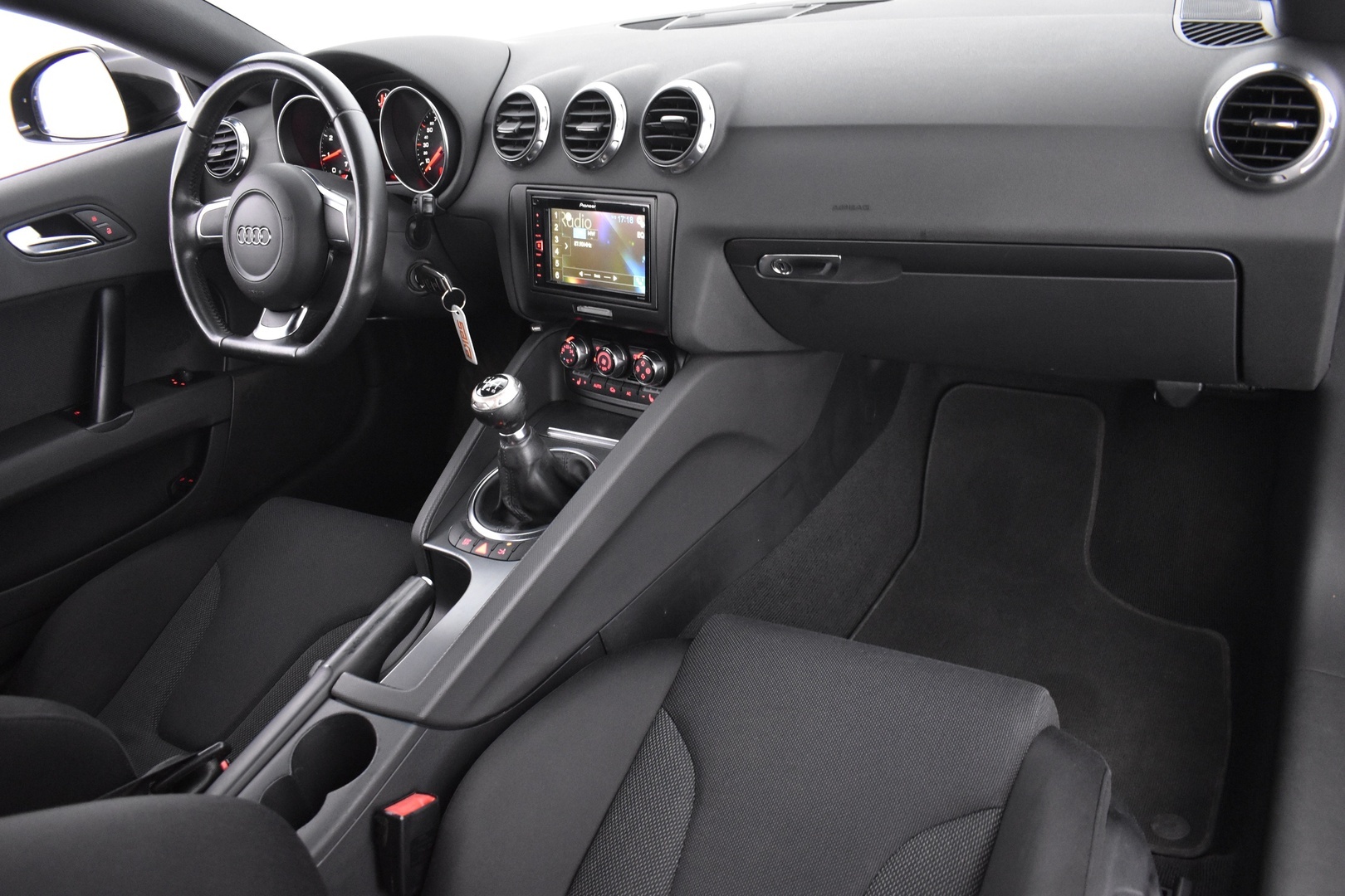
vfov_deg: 47.9
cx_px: 672
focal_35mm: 27
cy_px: 448
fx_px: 1009
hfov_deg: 67.4
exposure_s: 1/15
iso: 3200
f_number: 3.5
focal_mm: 18
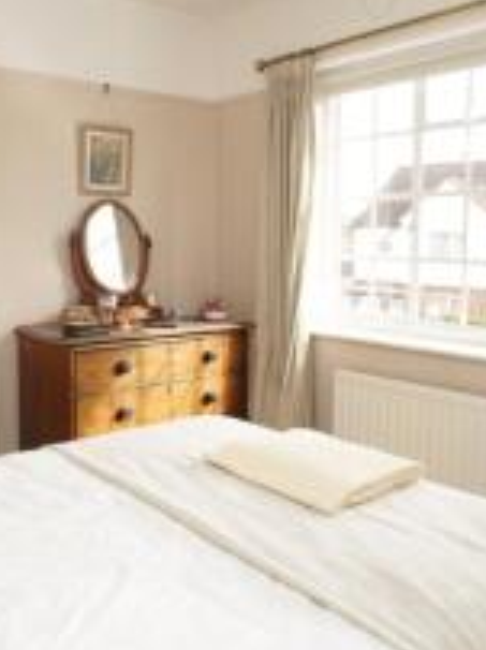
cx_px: 180
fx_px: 638
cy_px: 294
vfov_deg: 53.9
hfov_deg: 41.4
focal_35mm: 34
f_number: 5
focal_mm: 10
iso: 400
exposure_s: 1/160
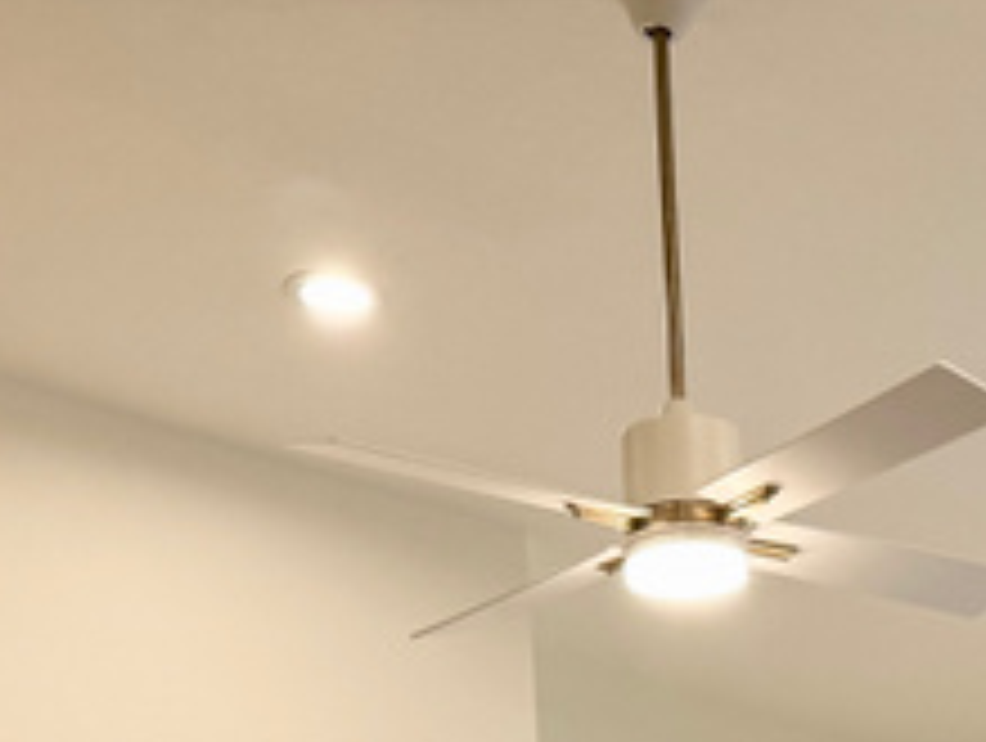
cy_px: 1709
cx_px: 810
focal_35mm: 112
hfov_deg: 17.4
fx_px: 3195
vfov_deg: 11.3
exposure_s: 1/120
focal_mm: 6.76
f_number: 1.78
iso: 100
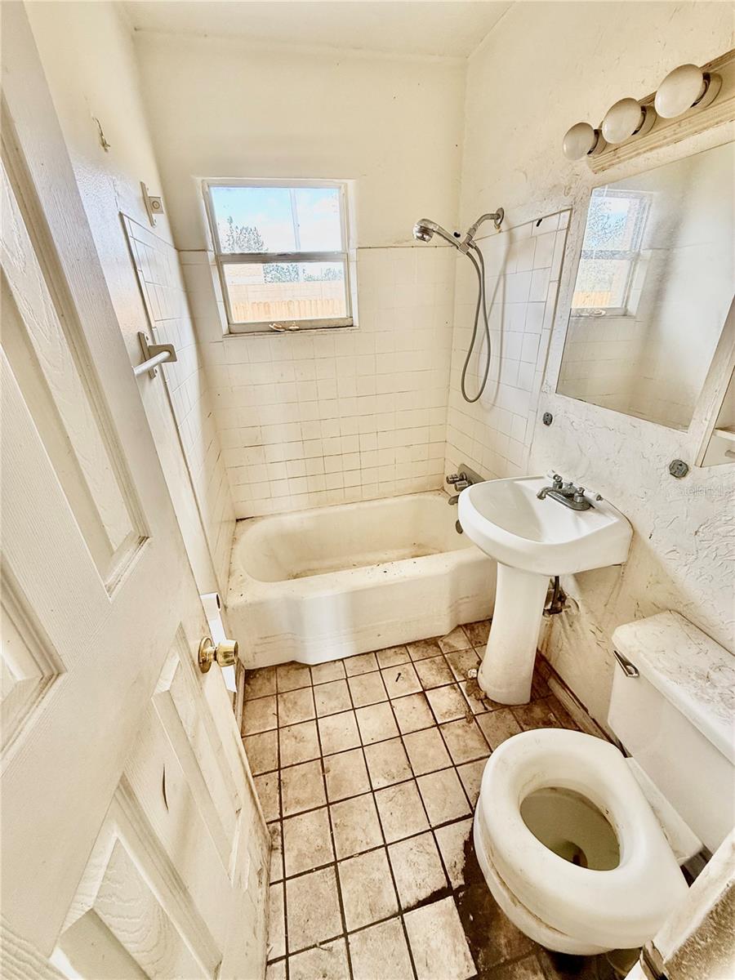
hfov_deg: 85.7
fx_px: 396
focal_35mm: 14
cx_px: 368
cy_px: 490
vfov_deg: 102.1
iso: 160
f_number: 2.2
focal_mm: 2.22
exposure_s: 1/99
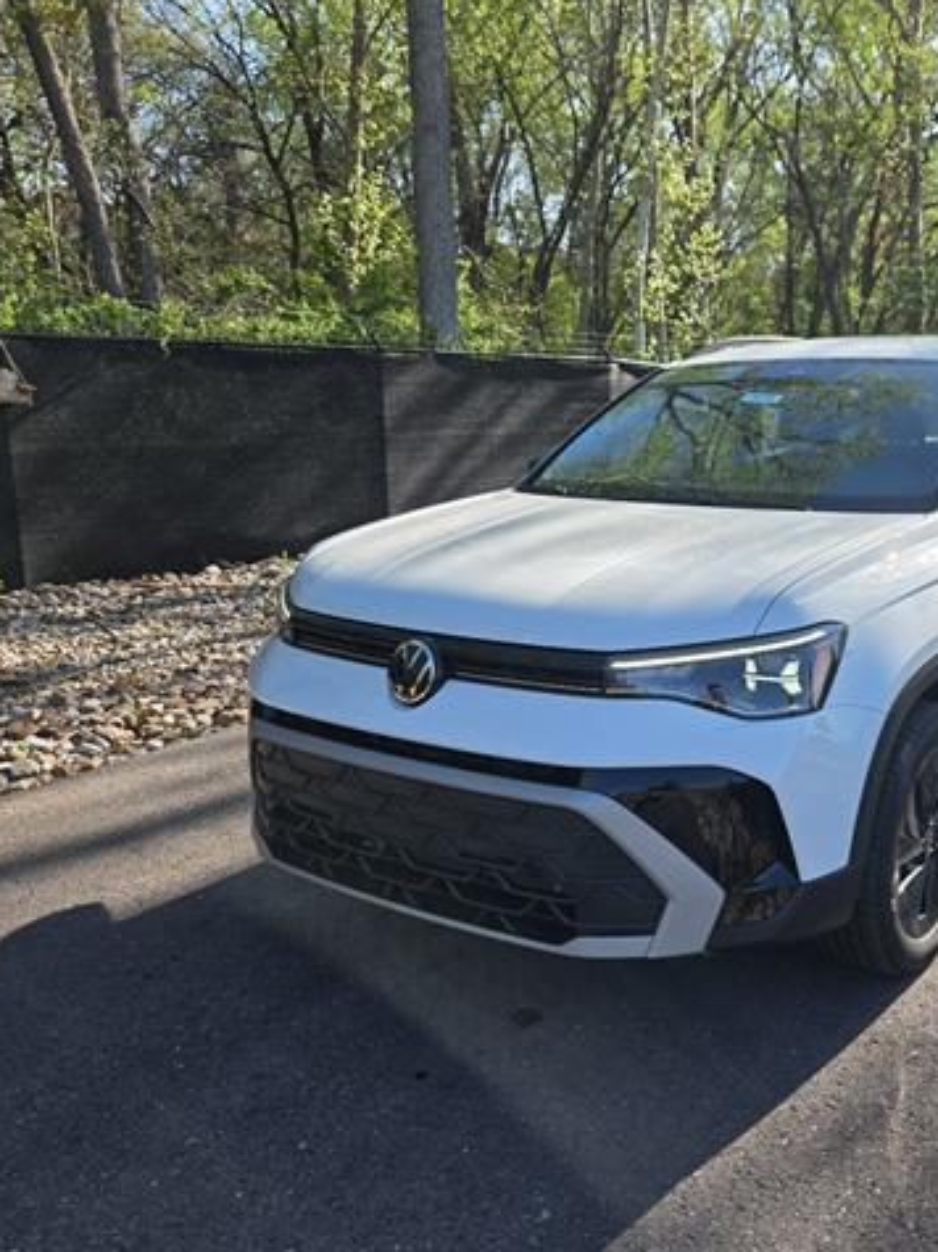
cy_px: 625
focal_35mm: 31
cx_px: 732
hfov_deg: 43.6
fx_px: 1121
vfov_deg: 58.4
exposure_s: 1/2000
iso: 80
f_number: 1.8
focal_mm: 5.4
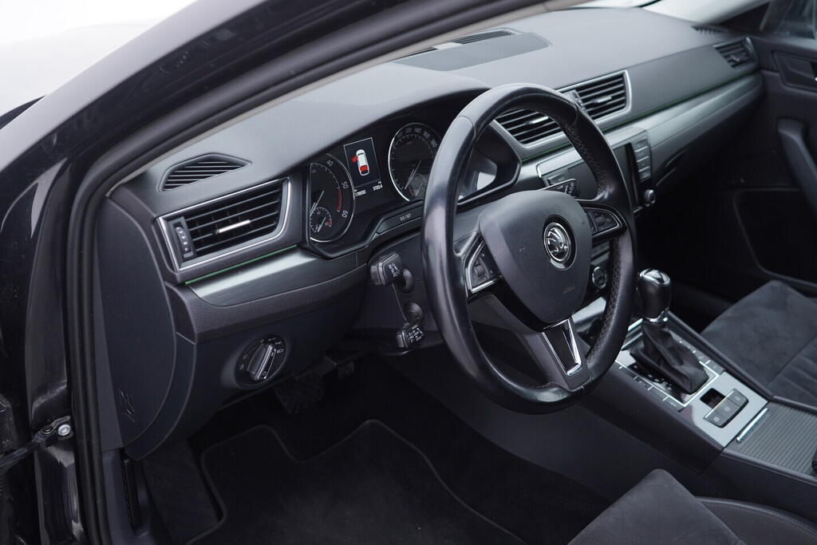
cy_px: 272
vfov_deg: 36.9
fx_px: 817
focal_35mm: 36
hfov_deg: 53.1
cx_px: 408
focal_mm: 24
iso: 125
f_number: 2.8
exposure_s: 1/40
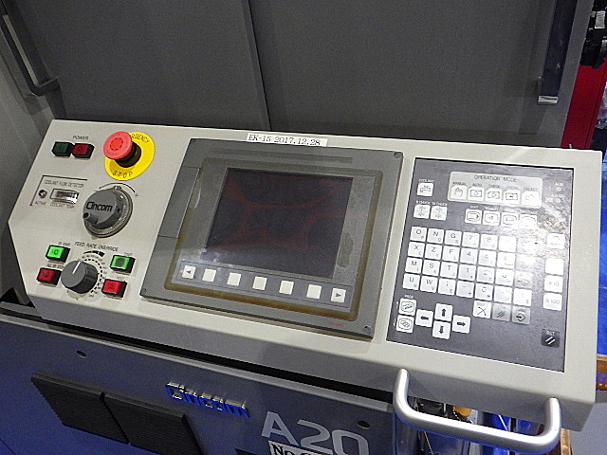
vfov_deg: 49.7
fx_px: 491
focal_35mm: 28
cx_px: 304
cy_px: 228
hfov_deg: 63.4
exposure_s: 1/45
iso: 800
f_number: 3.5
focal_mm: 5
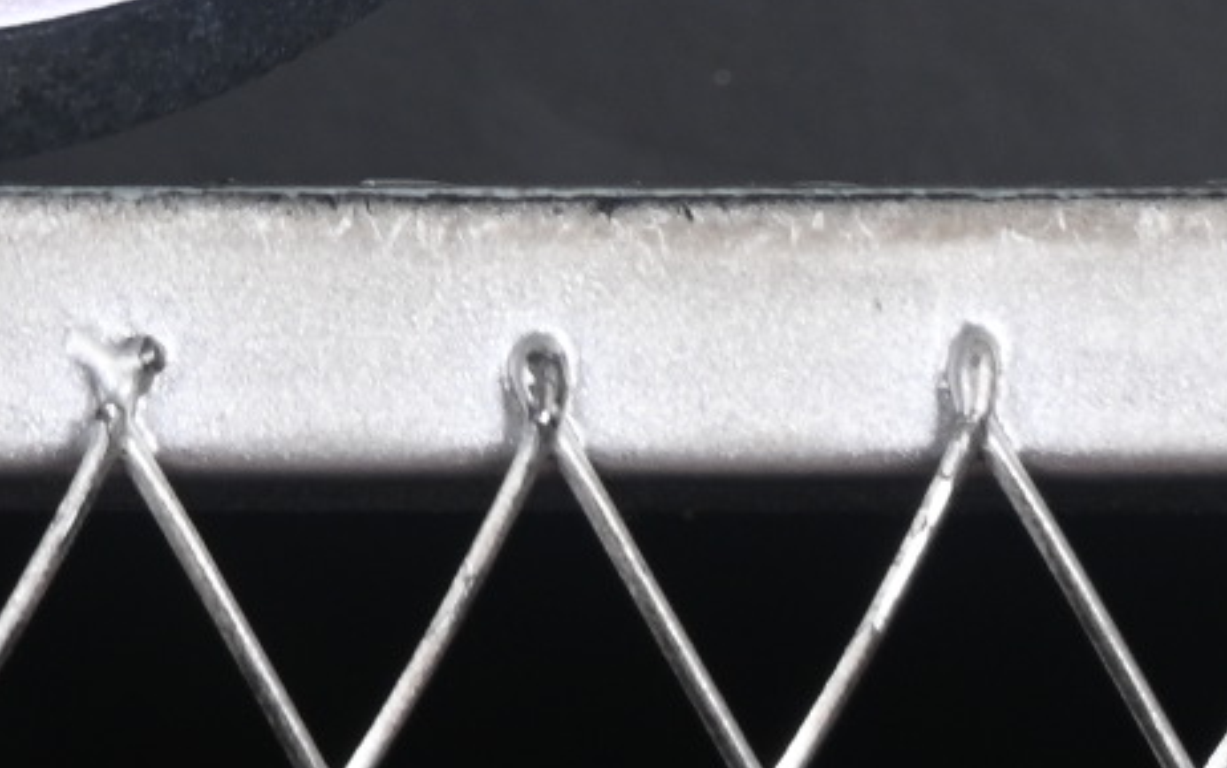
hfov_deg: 4.5
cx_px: -1331
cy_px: -1313
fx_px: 15419
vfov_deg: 2.8
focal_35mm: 461
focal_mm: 50
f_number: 7.1
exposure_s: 1/60
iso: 160
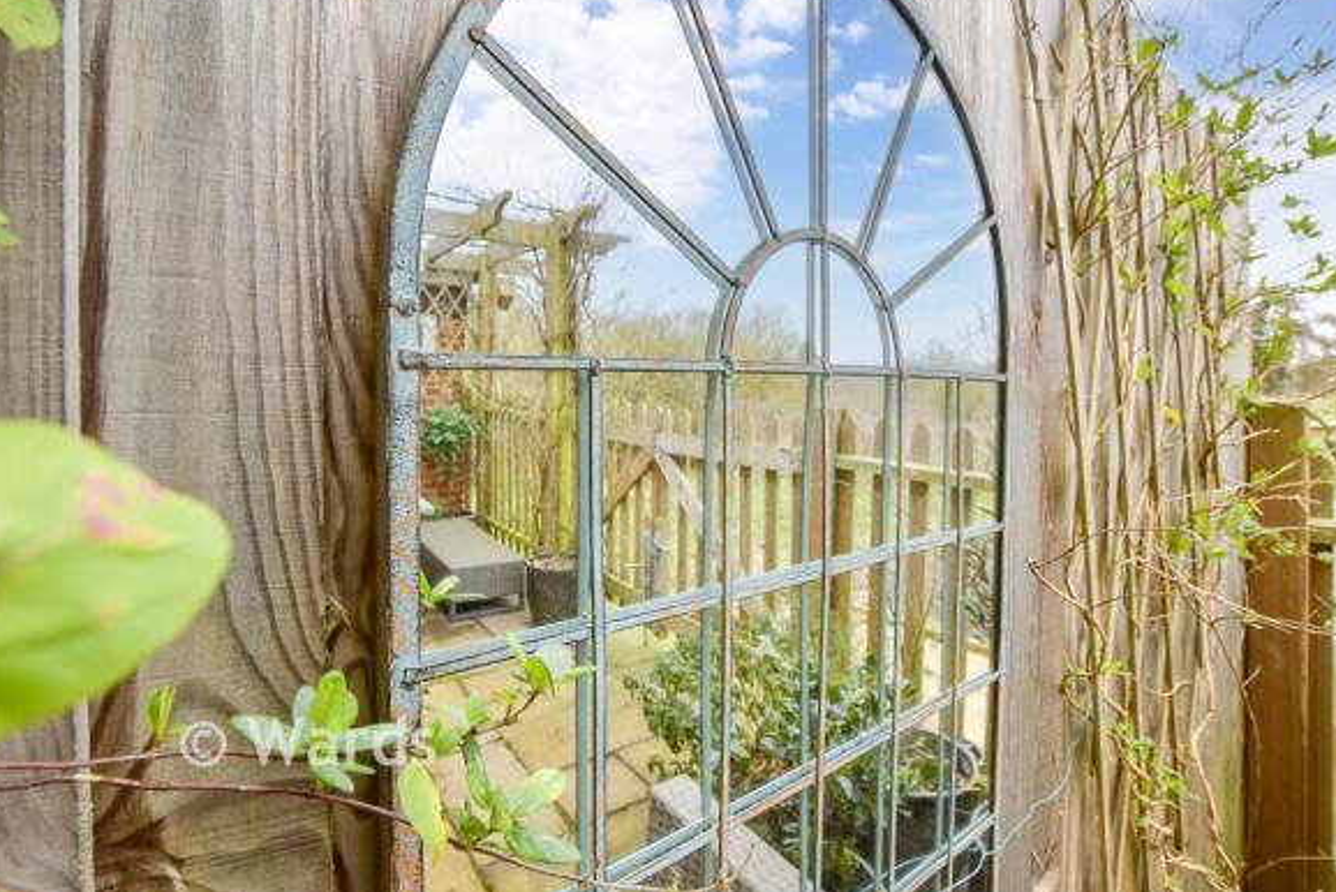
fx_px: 631
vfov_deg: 70.3
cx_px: 671
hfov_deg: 93.2
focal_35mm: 17
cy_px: 396
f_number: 8
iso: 320
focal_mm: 10
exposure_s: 1/100
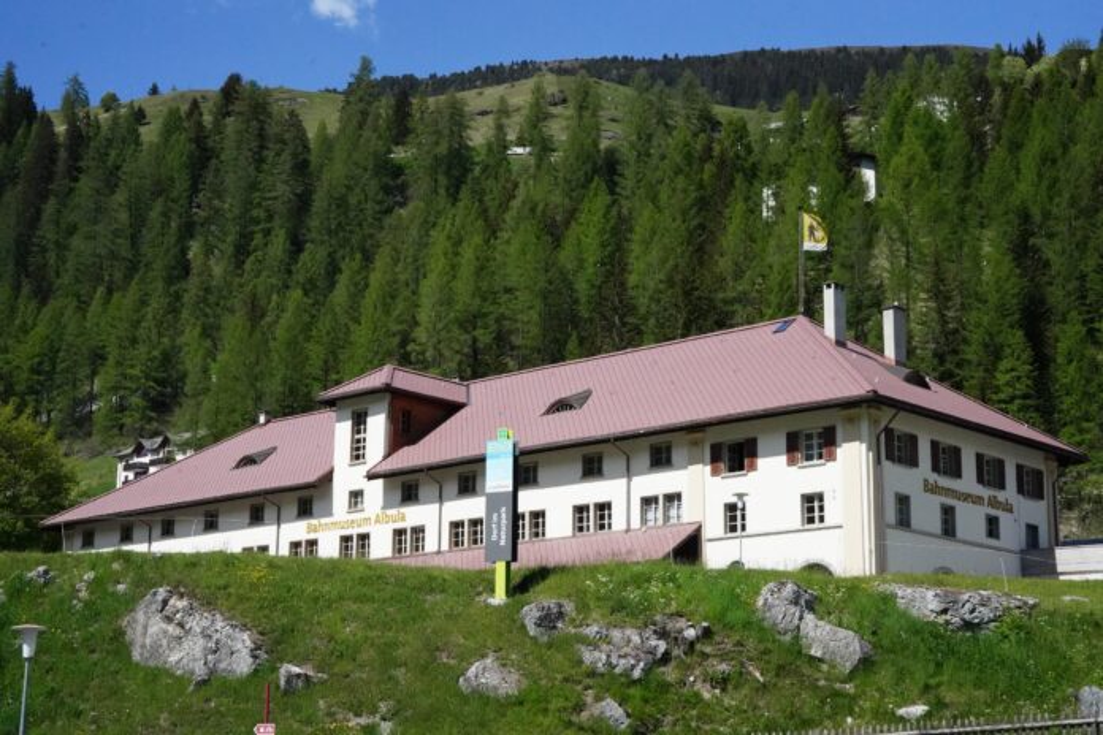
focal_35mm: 58
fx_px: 1777
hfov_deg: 34.5
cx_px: 552
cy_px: 368
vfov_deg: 23.4
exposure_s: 1/8000
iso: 12800
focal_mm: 58
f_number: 16
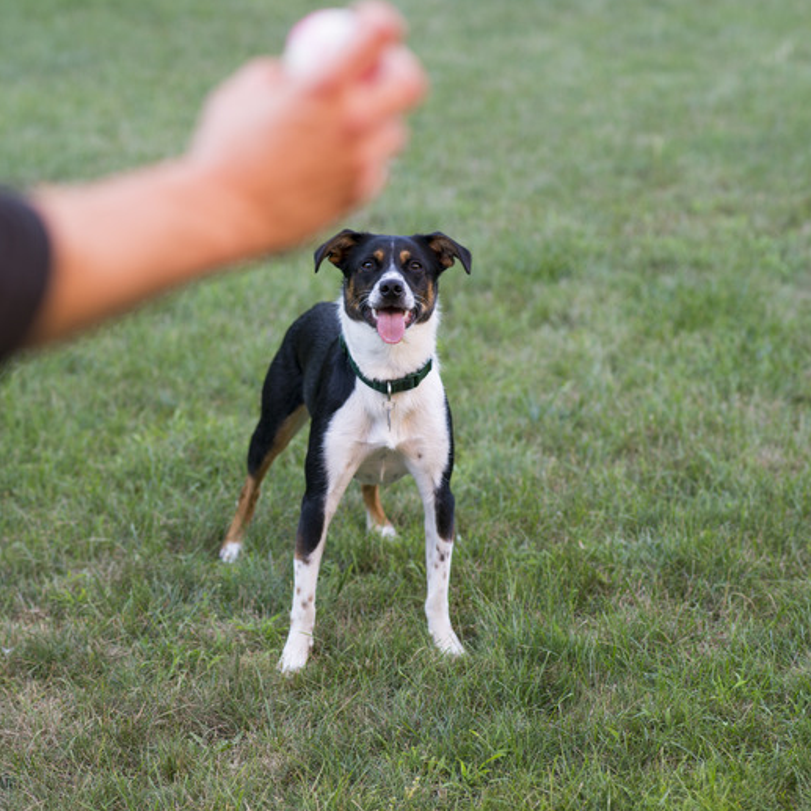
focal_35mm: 109
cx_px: 333
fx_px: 2889
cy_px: 405
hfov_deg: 16.0
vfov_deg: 16.0
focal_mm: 85
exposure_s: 1/250
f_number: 3.5
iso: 200
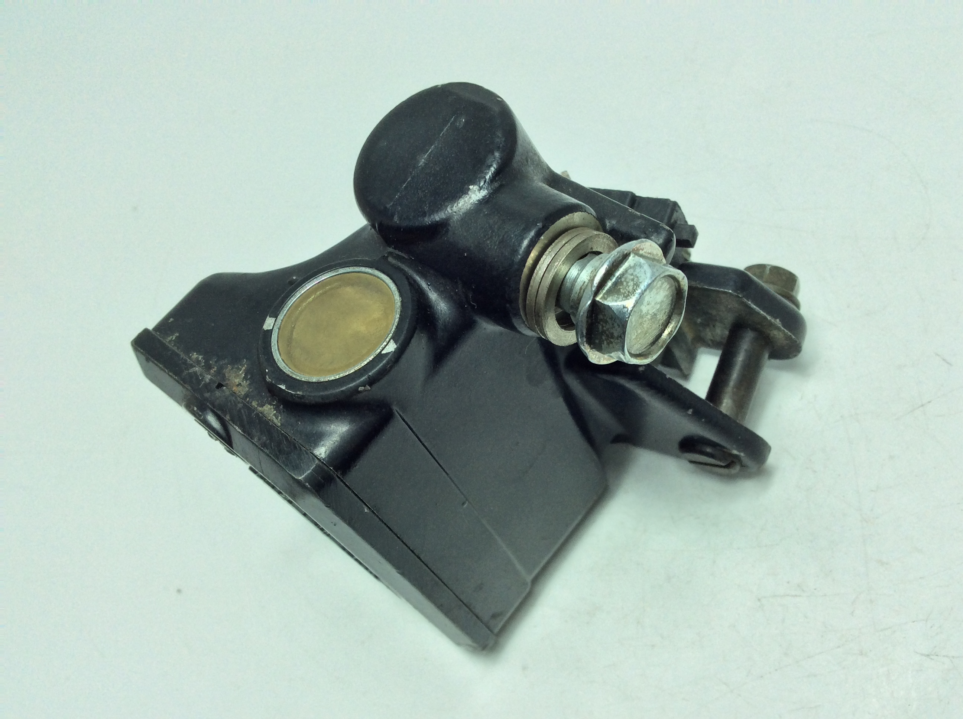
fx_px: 889
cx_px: 482
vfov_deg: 44.1
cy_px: 360
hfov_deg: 56.9
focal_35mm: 32
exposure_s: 1/362
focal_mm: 3.3
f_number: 2.4
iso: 32
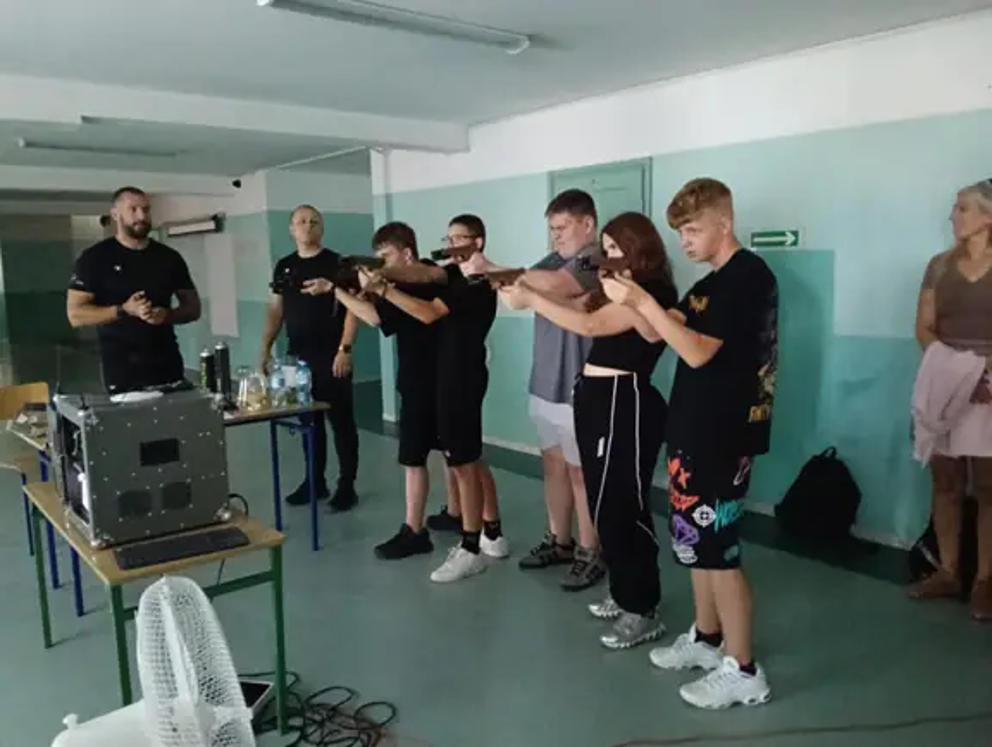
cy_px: 374
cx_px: 496
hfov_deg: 65.2
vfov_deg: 51.5
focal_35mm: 27
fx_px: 775
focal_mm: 3.98
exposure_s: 1/15
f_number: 1.8
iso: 3200
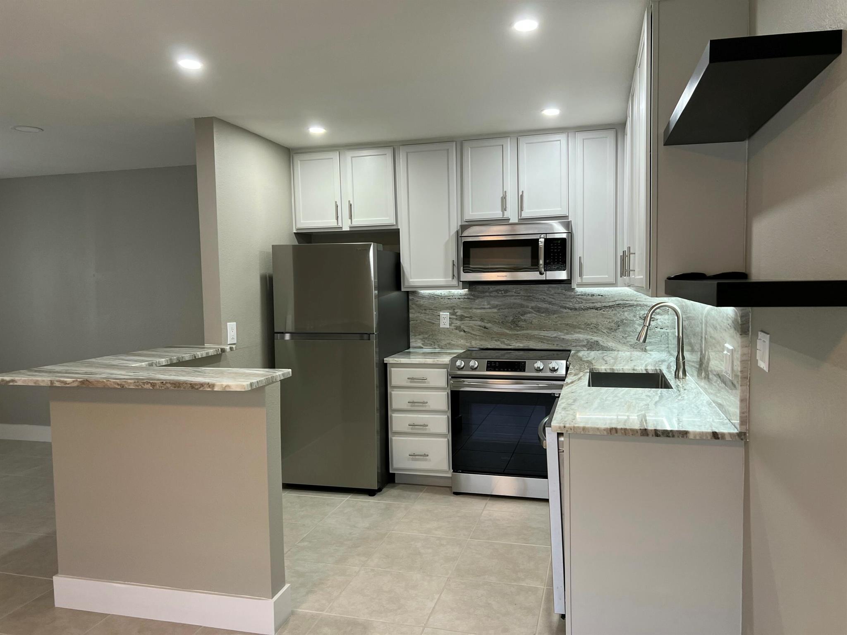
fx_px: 636
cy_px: 318
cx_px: 424
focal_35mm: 26
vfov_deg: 53.1
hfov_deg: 67.3
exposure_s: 1/60
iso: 80
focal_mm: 5.7
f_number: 1.5
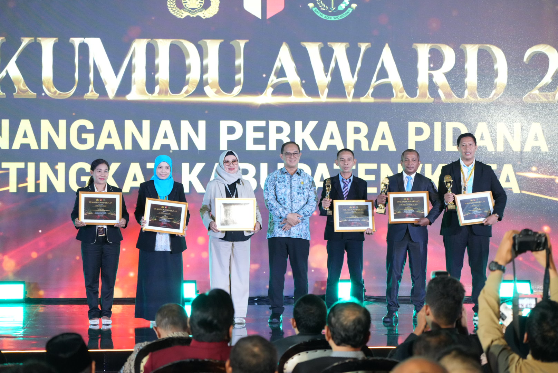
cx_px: 279
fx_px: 1551
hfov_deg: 20.4
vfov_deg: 13.7
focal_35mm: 100
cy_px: 186
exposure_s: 1/200
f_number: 5.6
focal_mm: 100
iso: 6400
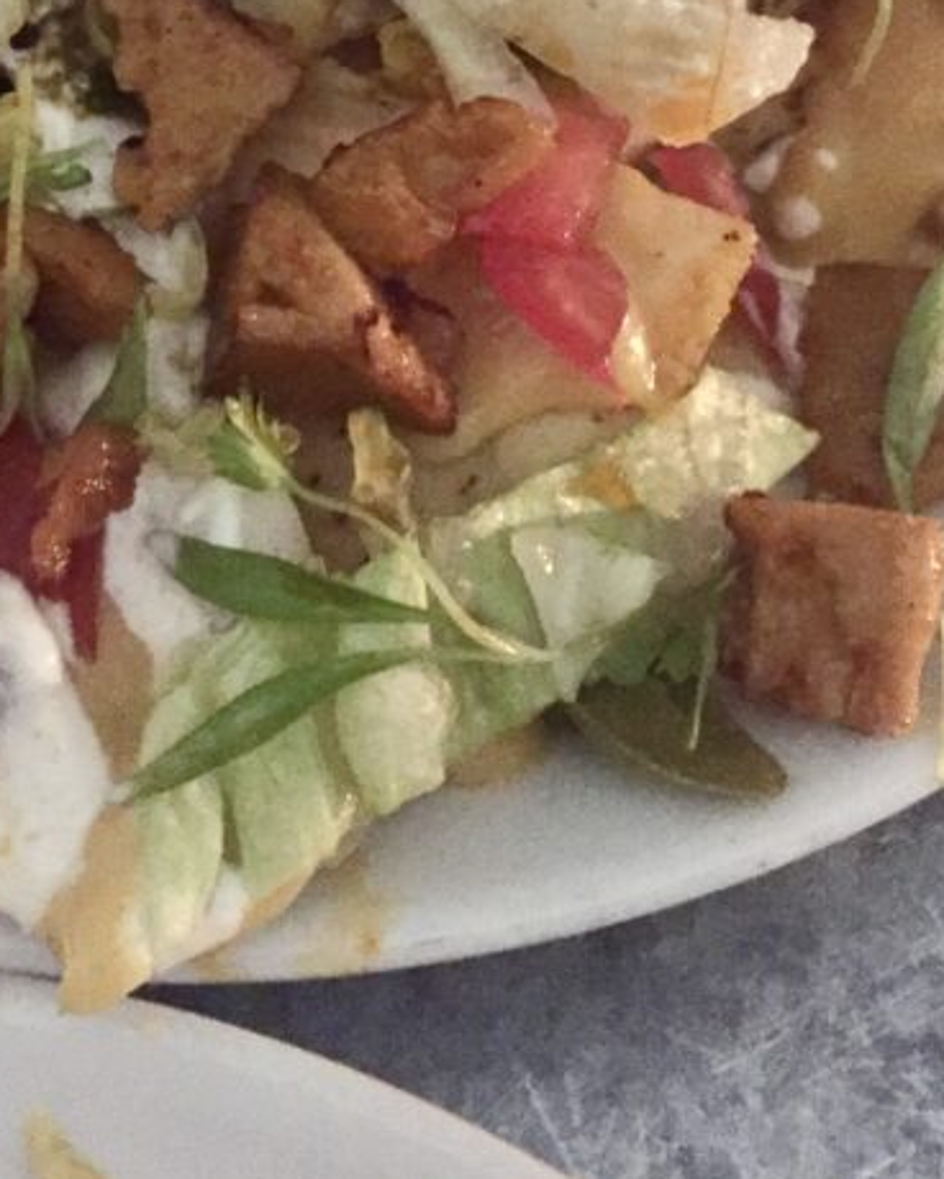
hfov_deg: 23.8
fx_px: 2200
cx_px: 174
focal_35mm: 63
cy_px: -97
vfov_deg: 27.6
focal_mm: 4.15
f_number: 2.2
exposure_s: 1/15
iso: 1000
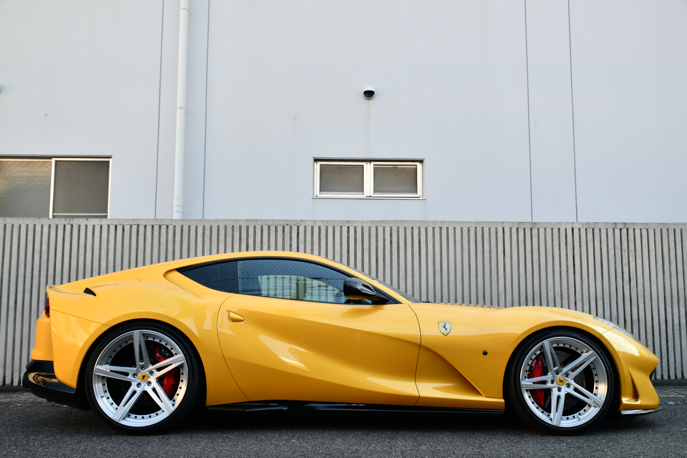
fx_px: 630
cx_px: 344
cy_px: 229
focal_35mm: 33
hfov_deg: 57.2
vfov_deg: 40.0
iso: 250
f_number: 5.6
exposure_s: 1/100
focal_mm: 22
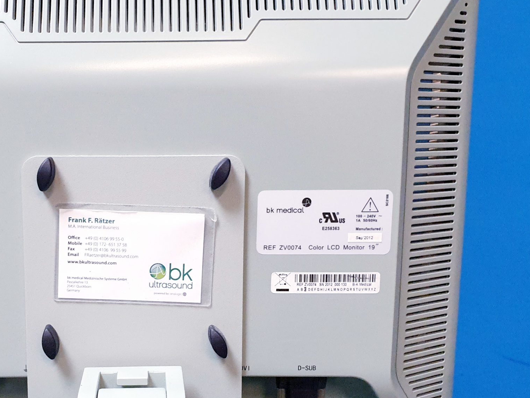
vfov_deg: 32.8
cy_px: 231
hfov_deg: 41.8
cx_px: 143
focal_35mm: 44
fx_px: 674
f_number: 2.4
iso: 320
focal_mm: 4.3
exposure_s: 1/50
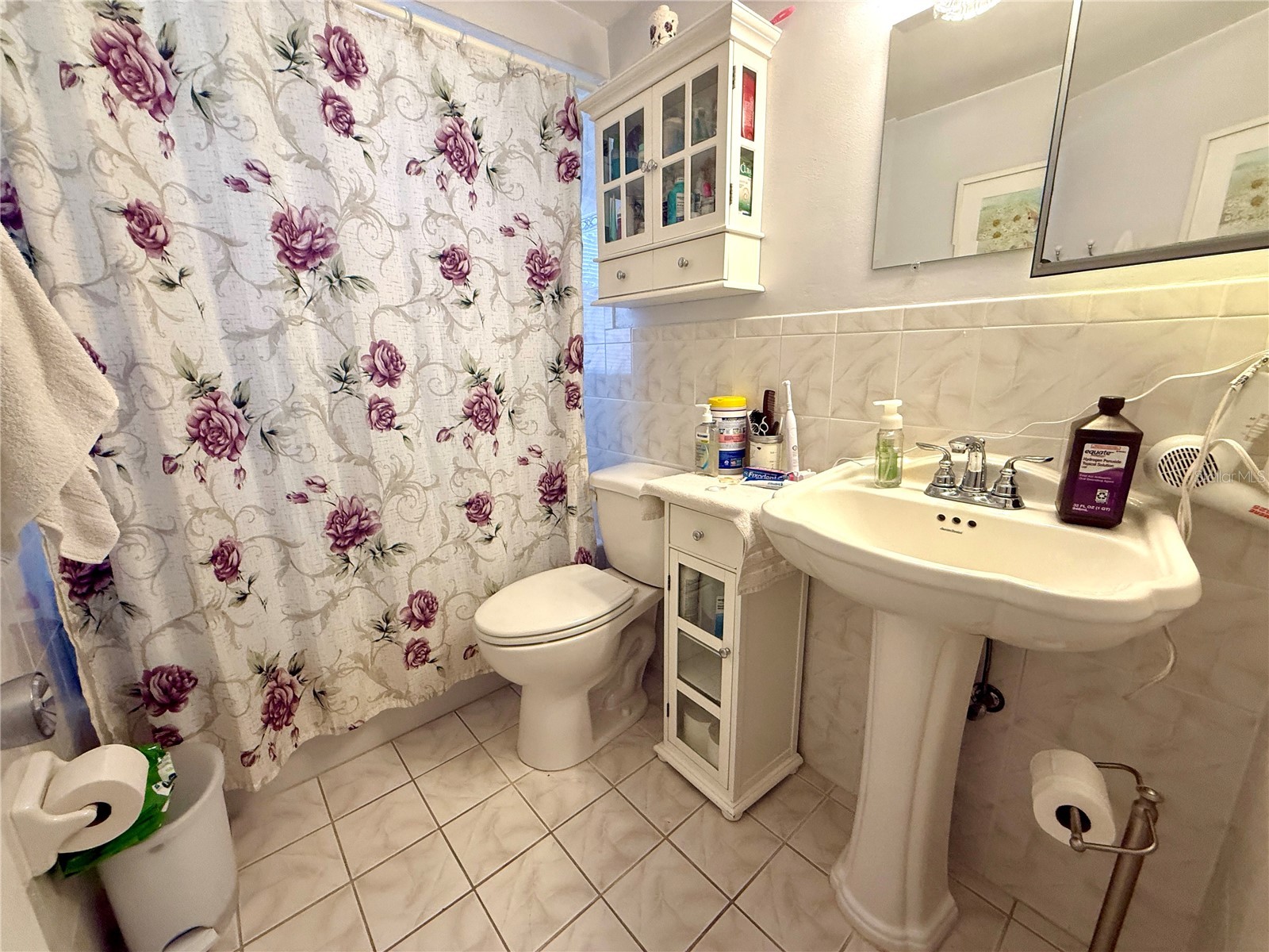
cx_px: 634
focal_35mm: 14
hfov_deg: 102.1
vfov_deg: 85.7
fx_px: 513
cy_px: 476
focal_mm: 2.22
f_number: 2.2
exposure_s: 1/120
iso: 200
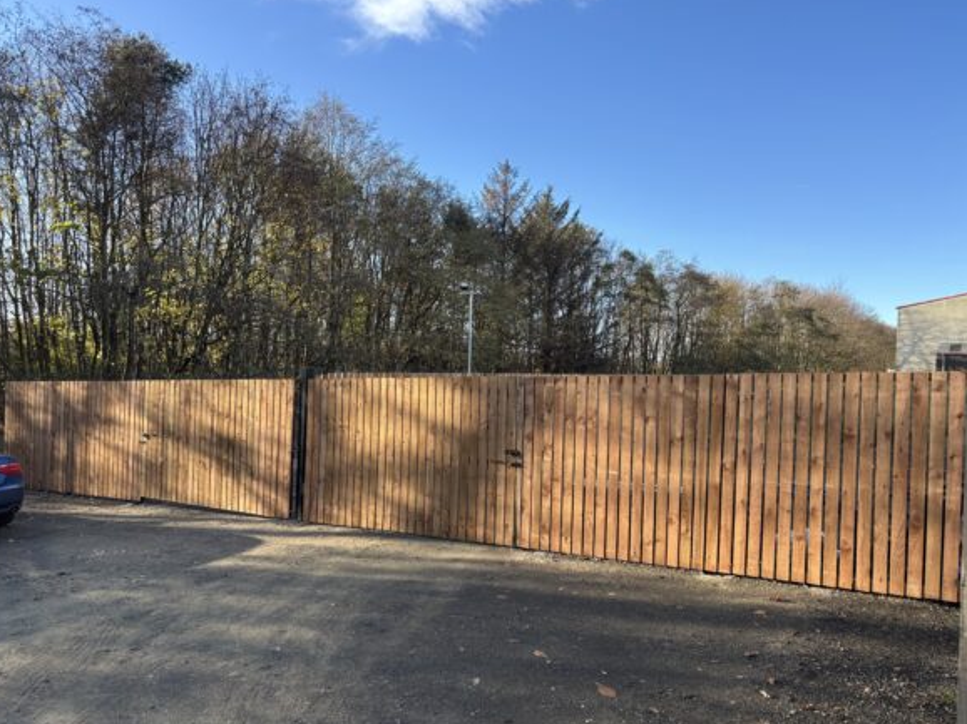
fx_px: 754
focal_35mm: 27
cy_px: 365
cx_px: 482
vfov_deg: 51.3
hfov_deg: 65.3
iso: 50
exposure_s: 1/978
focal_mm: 5.96
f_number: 1.6
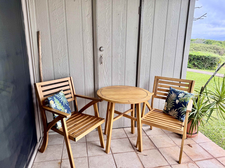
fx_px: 156
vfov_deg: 56.8
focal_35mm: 24
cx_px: 112
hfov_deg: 71.6
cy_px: 84
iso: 80
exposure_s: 1/381
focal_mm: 6.76
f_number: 1.78
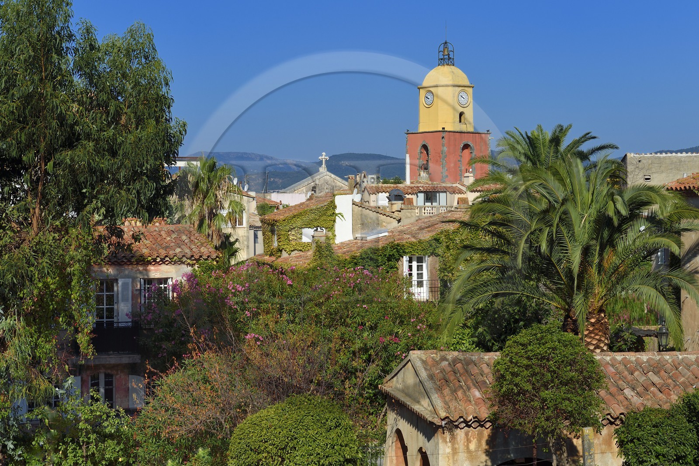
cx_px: 350
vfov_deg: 19.4
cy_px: 233
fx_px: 1359
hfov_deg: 28.8
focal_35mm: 70
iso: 200
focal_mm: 70
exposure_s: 1/320
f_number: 13
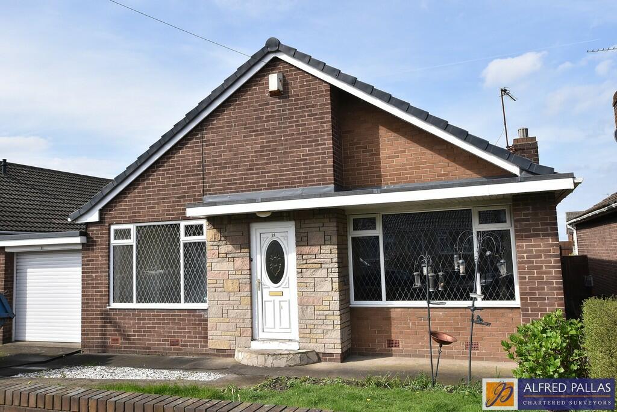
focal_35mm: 30
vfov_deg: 43.7
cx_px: 308
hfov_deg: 61.9
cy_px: 206
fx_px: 514
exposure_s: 1/320
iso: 200
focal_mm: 20
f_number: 9
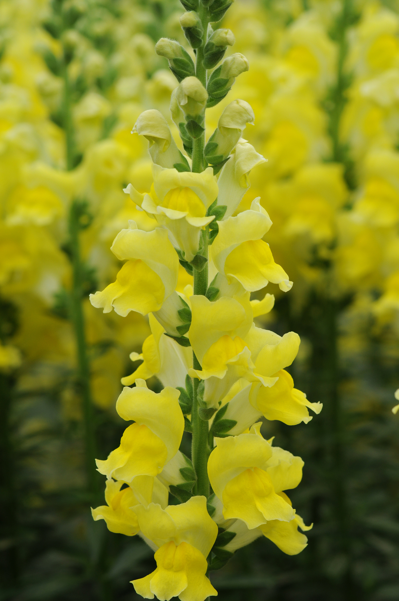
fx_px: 2624
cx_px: 200
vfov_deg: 13.1
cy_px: 300
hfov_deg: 8.7
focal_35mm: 158
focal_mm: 105
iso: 200
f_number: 8
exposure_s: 1/160
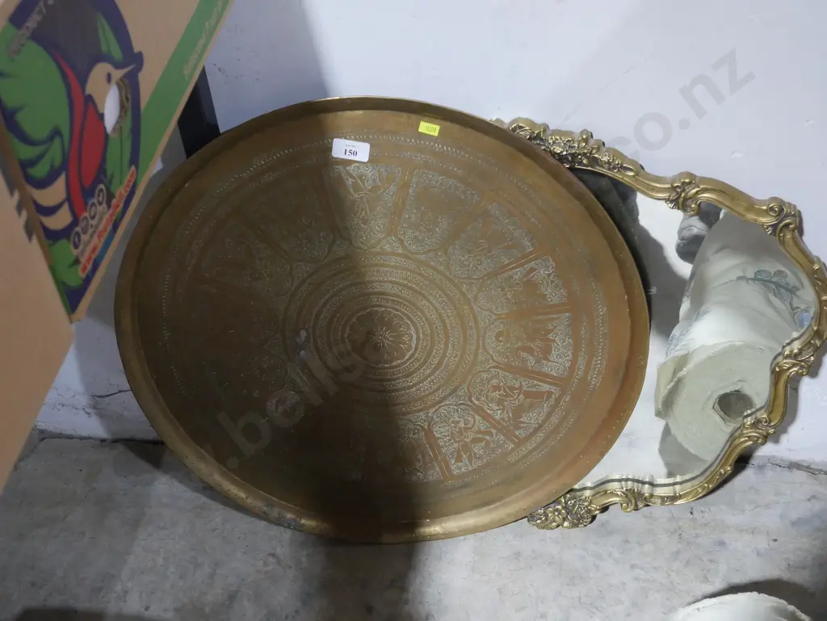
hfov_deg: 35.5
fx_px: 1291
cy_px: 310
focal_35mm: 54
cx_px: 414
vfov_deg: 27.1
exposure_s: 1/60
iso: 2500
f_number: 5.3
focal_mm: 27
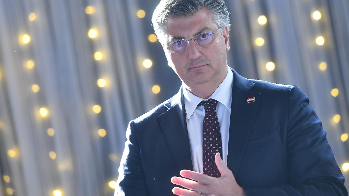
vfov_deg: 5.1
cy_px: 84
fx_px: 2202
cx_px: 193
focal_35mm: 238
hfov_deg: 9.1
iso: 1250
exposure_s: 1/200
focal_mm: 200
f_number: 5
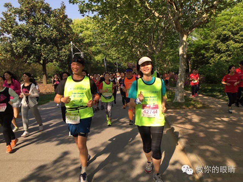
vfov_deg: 48.2
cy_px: 91
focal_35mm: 29
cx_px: 122
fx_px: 204
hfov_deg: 61.7
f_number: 2.2
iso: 32
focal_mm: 4.15
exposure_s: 1/775
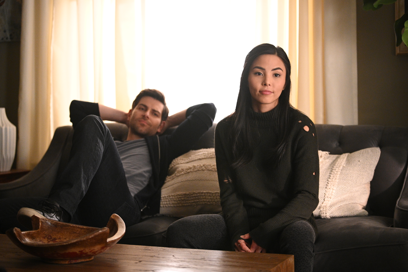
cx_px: 204
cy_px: 136
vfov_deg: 19.4
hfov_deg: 28.9
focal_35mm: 70
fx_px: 793
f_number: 3.2
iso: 6400
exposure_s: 1/125
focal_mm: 70
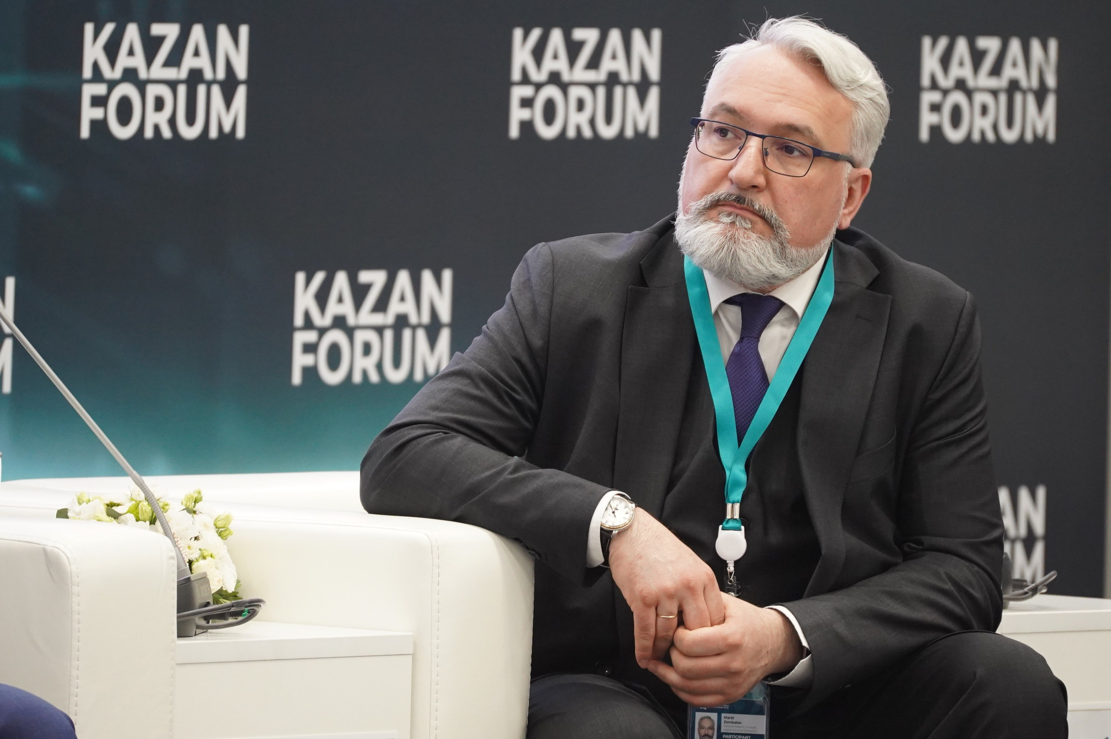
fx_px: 12148
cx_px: 556
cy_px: 370
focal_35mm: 394
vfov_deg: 3.5
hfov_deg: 5.2
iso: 3200
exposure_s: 1/125
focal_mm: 263
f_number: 6.3
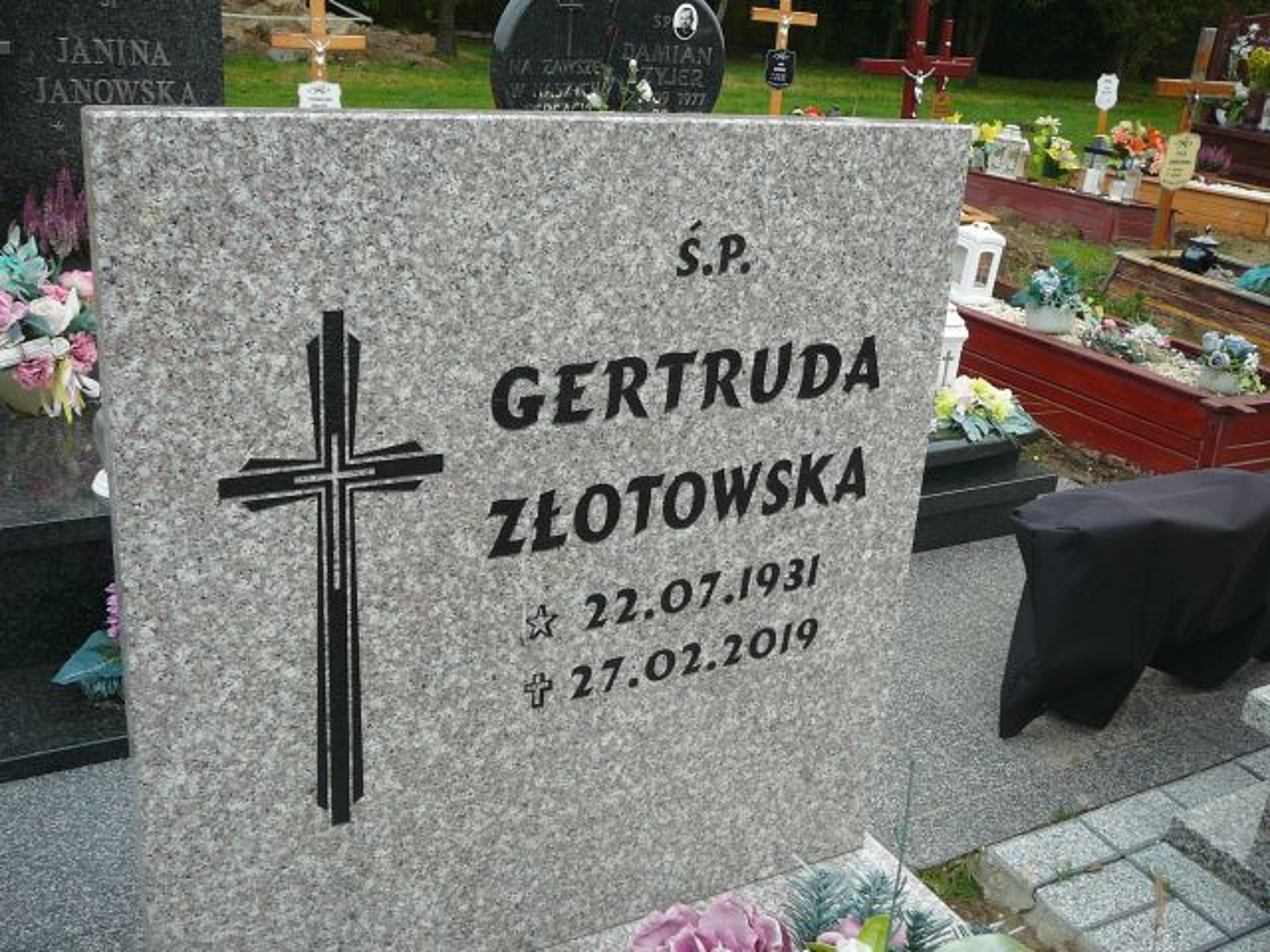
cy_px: 476
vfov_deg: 40.7
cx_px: 635
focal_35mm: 35
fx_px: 1284
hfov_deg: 52.6
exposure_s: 1/80
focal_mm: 5.2
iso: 80
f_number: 2.8
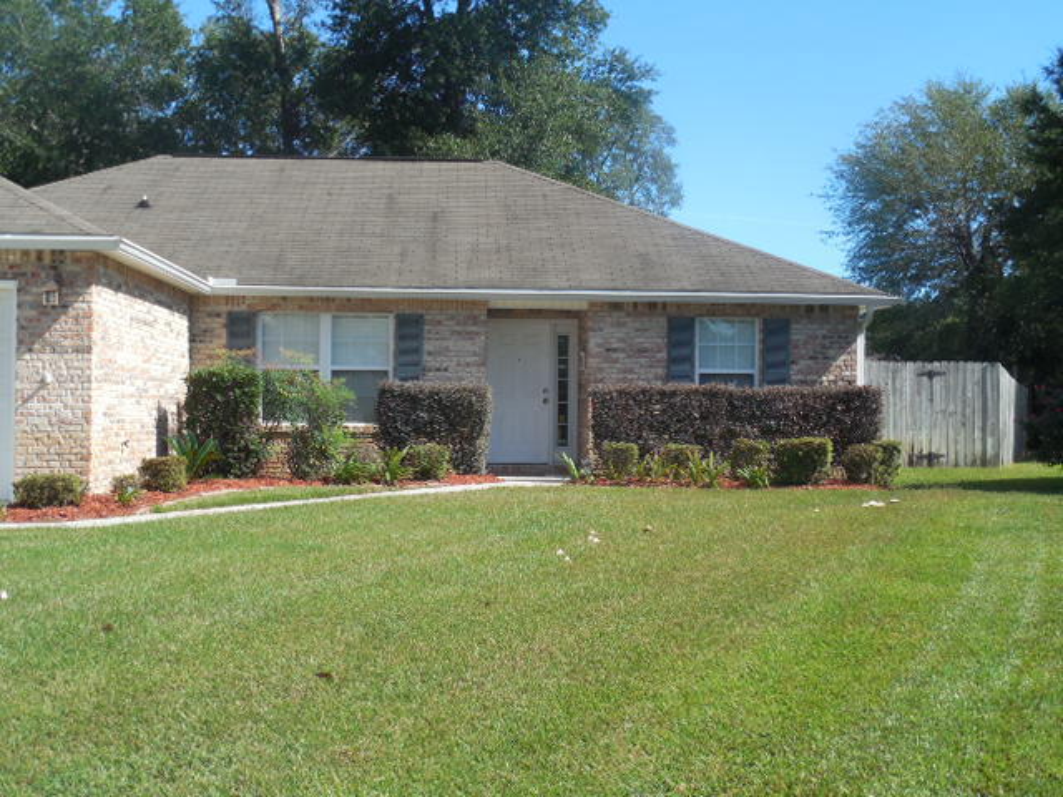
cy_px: 398
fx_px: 1320
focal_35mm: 43
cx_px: 532
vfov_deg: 33.6
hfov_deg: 43.9
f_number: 3.9
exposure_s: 1/500
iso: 125
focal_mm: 7.8
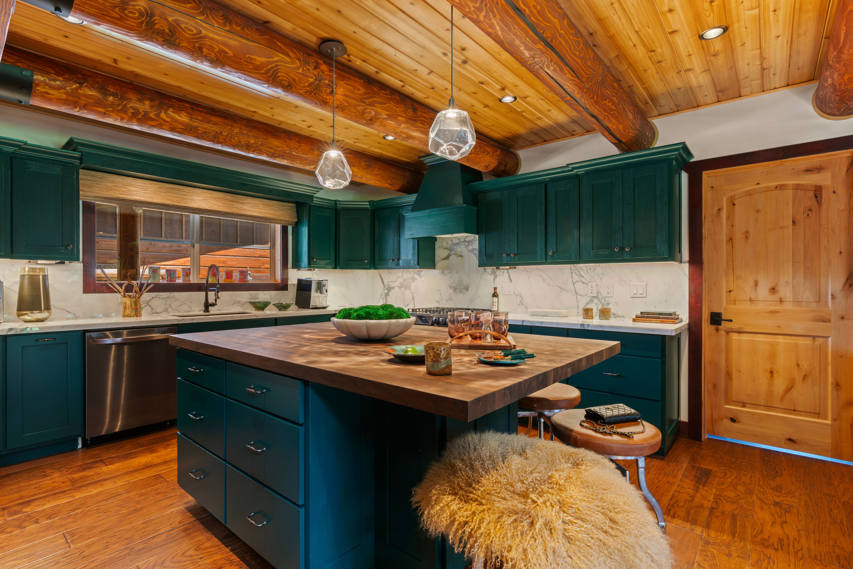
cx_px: 416
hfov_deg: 93.2
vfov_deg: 70.5
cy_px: 288
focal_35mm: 17
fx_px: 403
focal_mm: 16
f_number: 11
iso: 100
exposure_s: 6
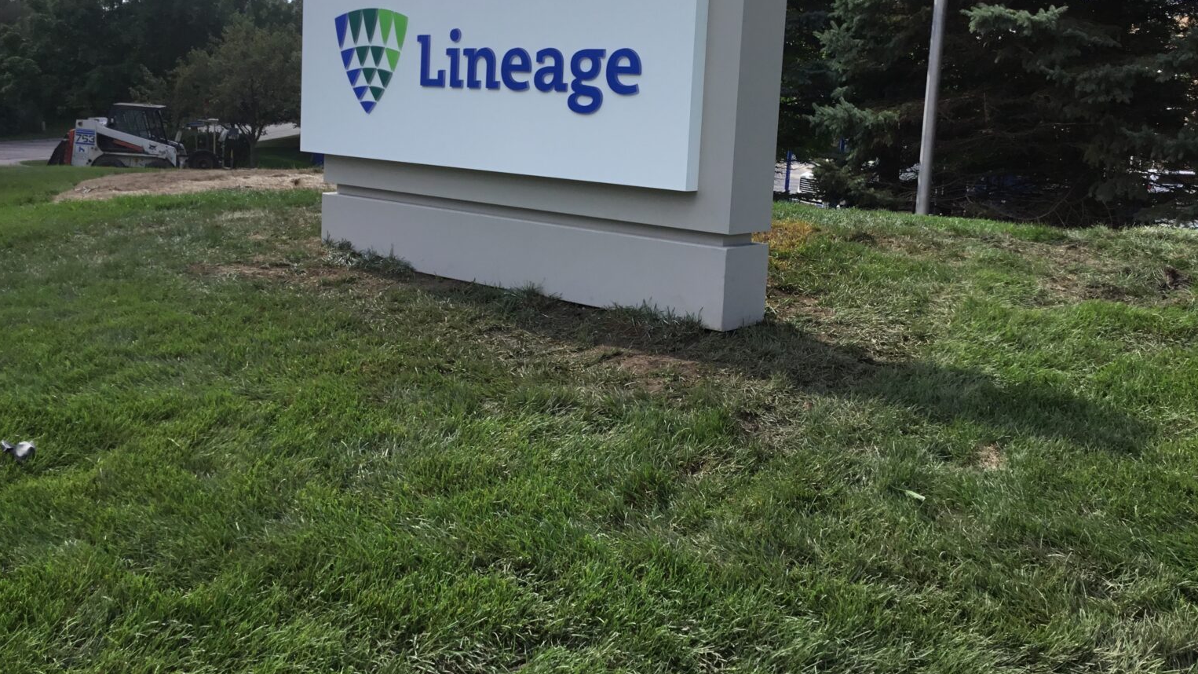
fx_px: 1080
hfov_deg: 58.0
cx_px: 598
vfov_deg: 34.3
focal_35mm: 34
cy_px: 223
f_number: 2.4
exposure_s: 1/612
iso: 25
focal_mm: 3.3
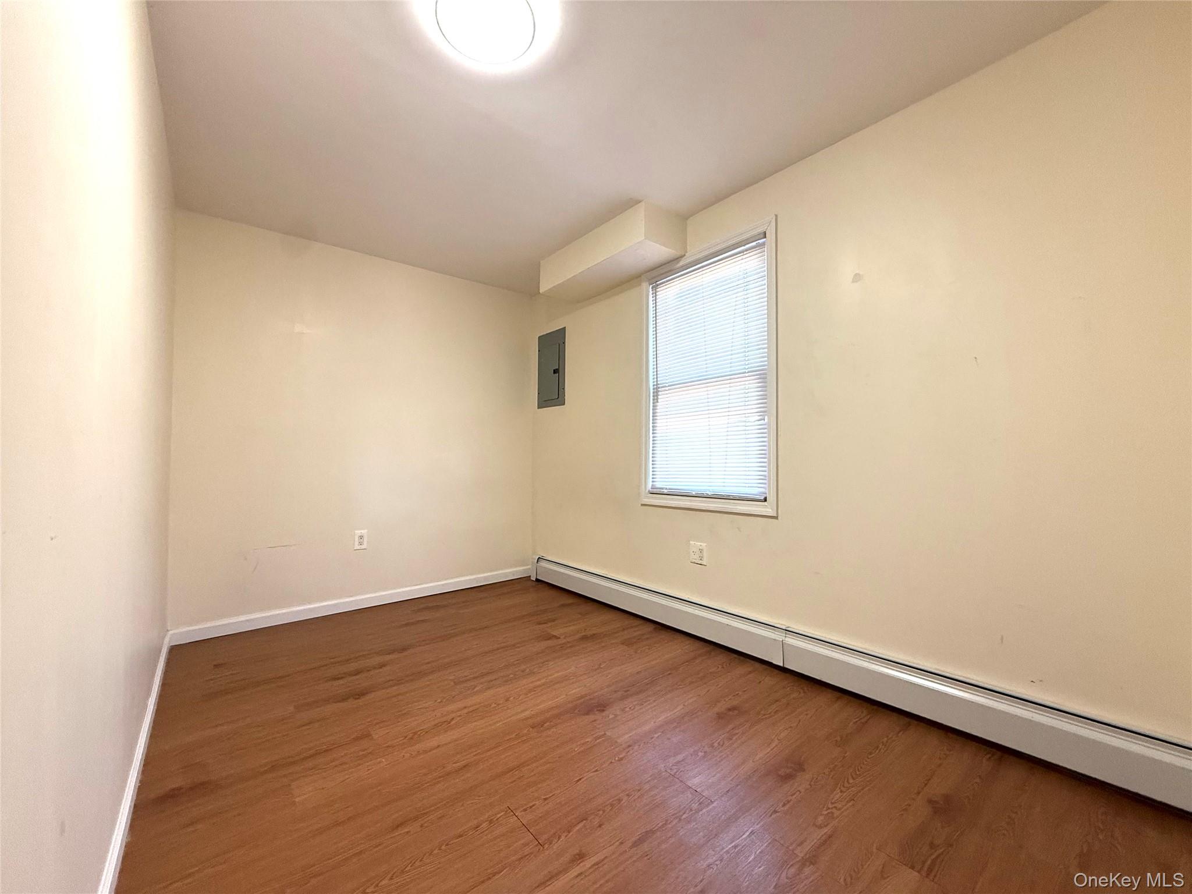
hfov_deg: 102.1
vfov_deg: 85.7
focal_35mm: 14
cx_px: 596
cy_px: 447
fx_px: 482
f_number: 2.2
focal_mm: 2.22
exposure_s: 1/120
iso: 320
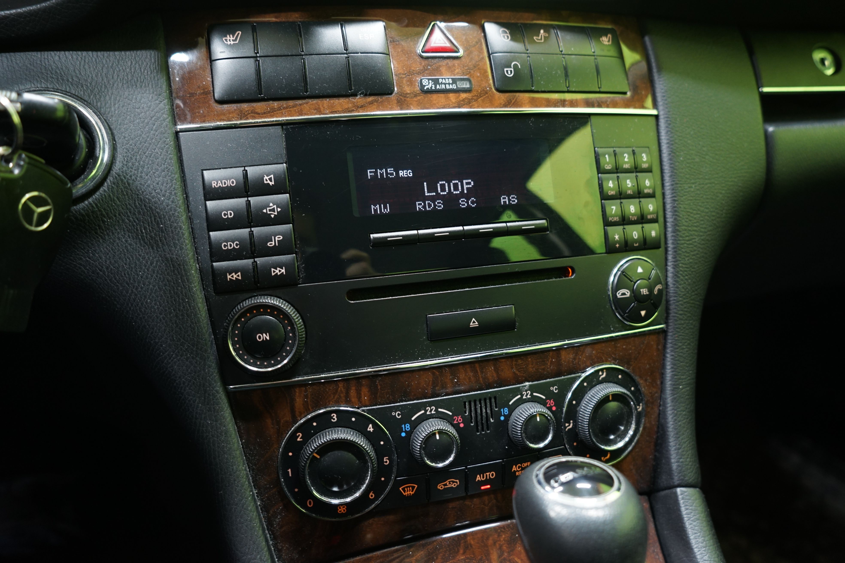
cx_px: 422
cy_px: 282
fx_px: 634
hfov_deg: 67.4
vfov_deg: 47.9
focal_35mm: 27
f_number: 4
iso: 1000
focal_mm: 27
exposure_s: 1/13
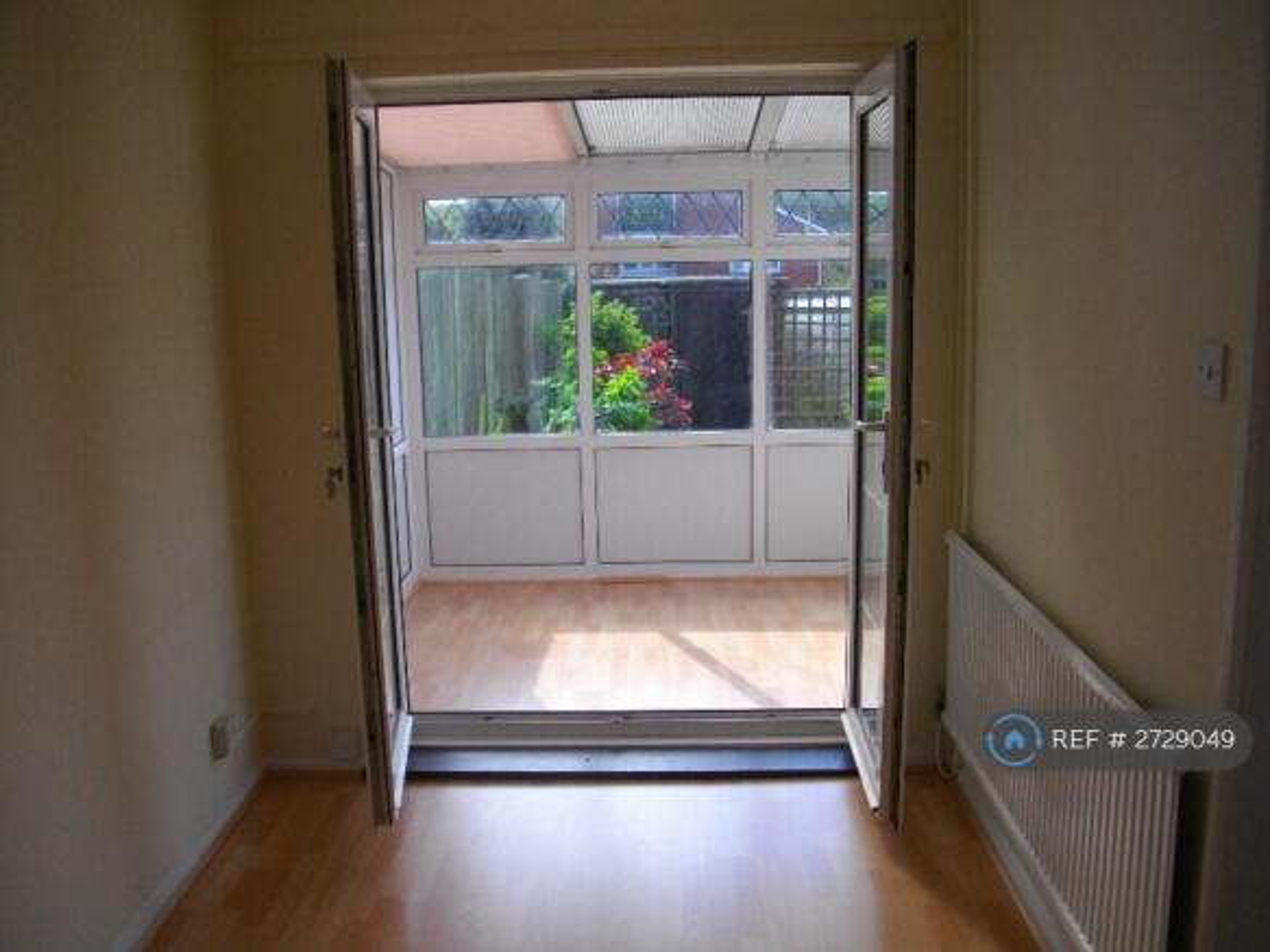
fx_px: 1174
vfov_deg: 44.1
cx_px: 635
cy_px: 476
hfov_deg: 56.8
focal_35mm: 32
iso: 100
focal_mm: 5.7
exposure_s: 1/320
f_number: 2.9
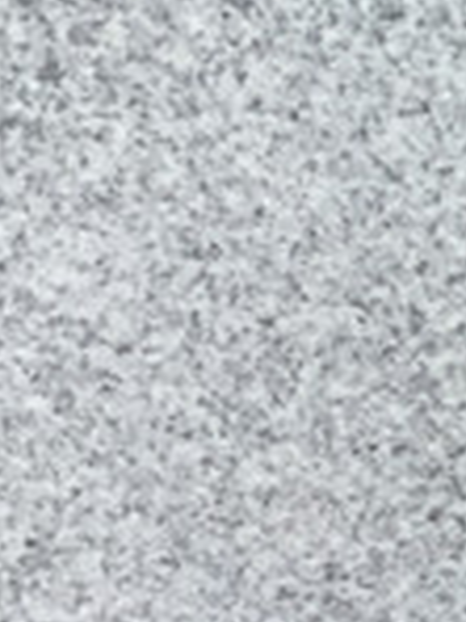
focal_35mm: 188
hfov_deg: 6.9
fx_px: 3374
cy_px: 69
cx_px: 1537
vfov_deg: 10.5
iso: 25
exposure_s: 1/227
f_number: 2.4
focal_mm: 3.3
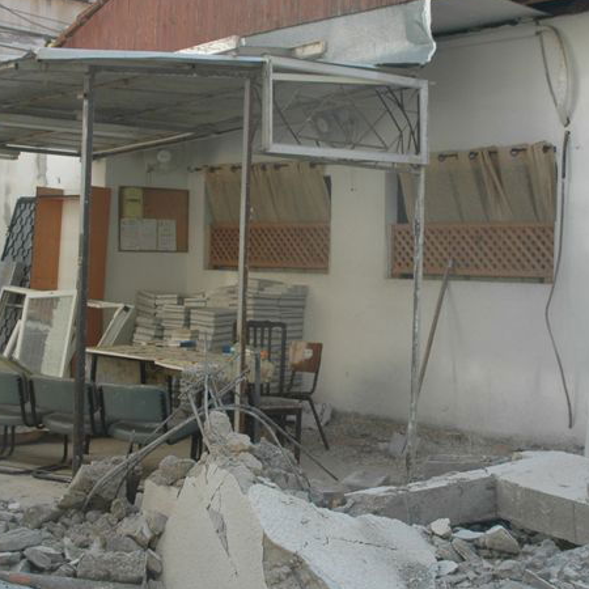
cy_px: 262
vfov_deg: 15.0
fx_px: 2233
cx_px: 302
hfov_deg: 15.0
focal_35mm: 116
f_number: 9
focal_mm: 40
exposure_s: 1/320
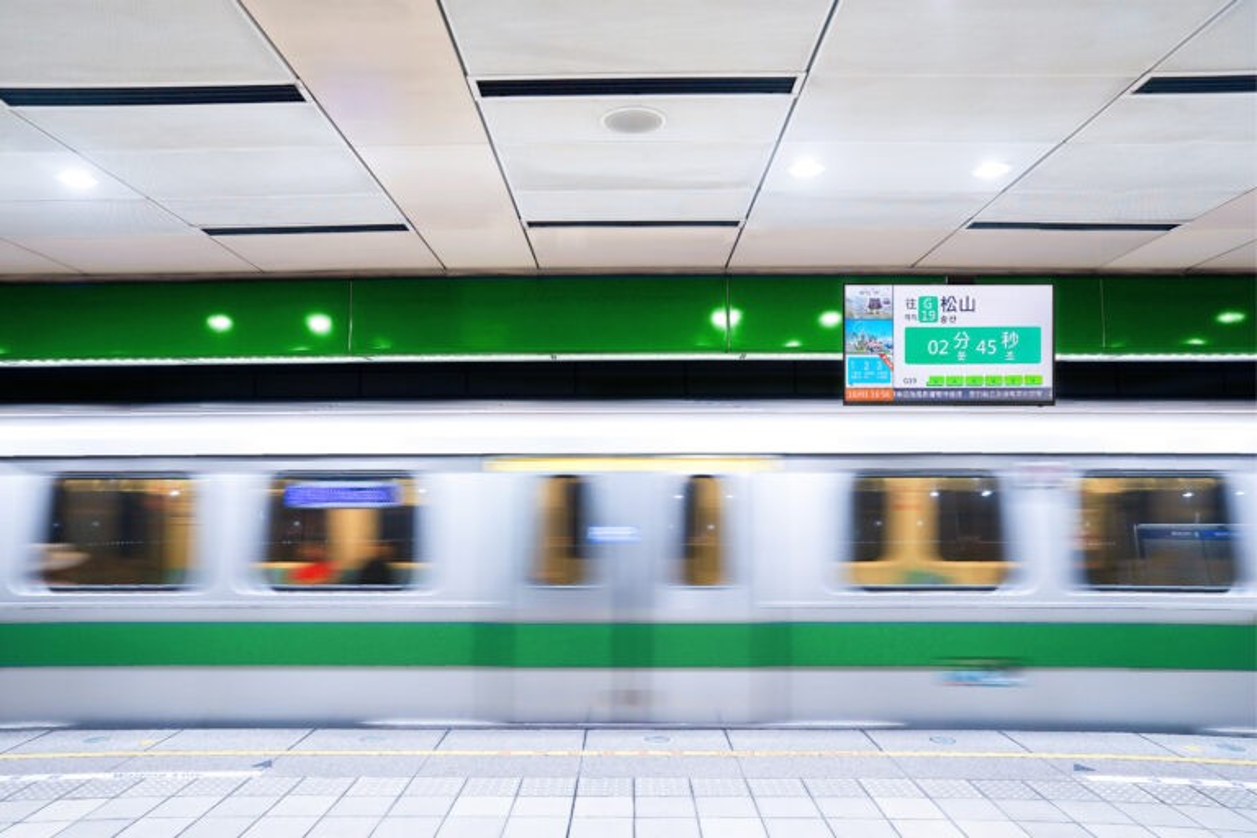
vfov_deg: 35.1
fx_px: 1327
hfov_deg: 50.7
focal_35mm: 38
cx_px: 628
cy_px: 419
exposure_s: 1/500
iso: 400
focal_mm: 25.4
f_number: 4
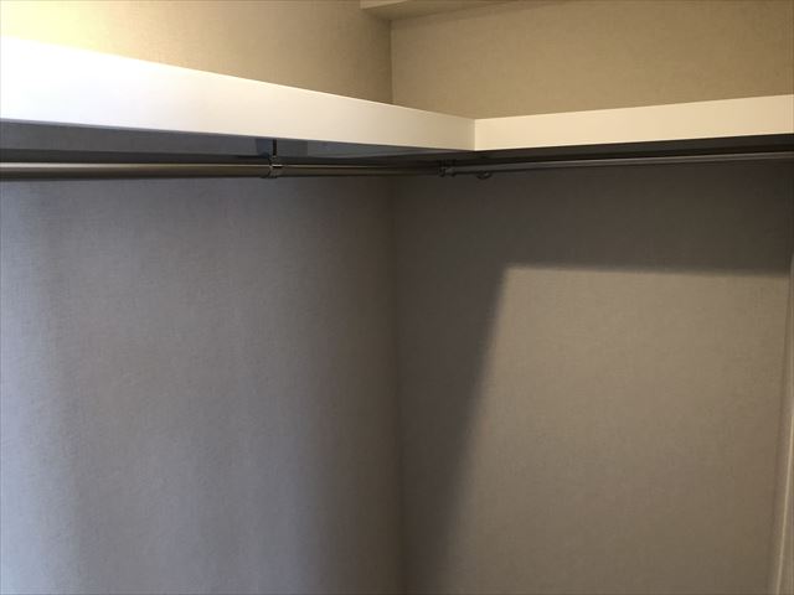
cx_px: 397
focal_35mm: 28
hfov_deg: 63.4
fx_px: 642
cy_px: 298
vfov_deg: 49.7
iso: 50
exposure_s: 1/16
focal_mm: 3.99
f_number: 1.8
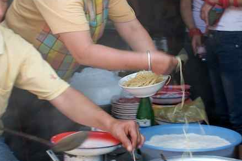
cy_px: 74
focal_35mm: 94
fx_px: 633
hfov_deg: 21.6
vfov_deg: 14.5
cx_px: 111
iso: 400
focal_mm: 27
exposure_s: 1/50
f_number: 9
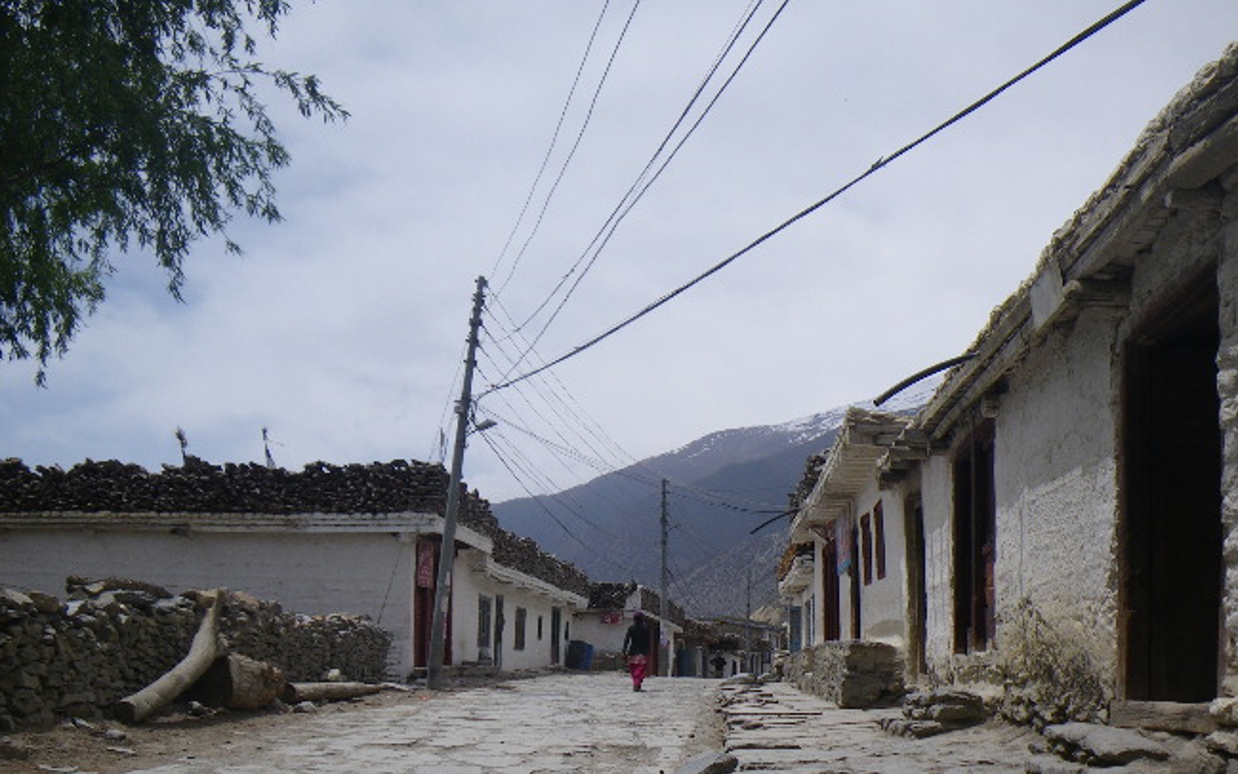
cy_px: 578
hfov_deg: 50.3
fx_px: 1316
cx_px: 669
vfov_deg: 32.2
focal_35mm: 39
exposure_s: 1/1000
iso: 50
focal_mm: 5
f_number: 4.2
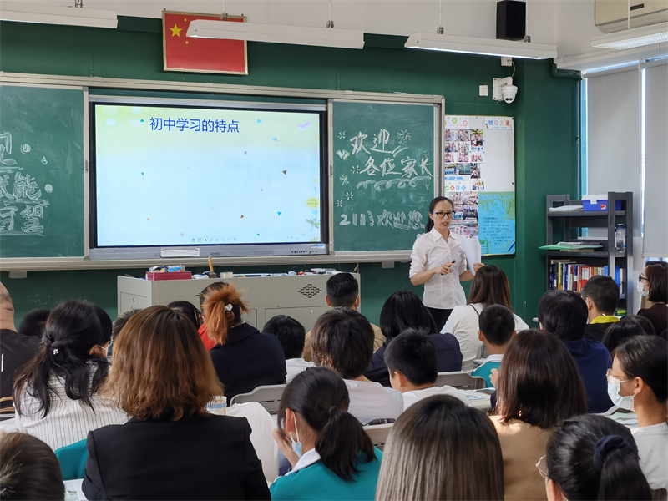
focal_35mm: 60
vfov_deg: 24.4
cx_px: 334
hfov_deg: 32.2
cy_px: 250
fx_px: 1158
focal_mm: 6.67
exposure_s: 1/98.4
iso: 64
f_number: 1.9
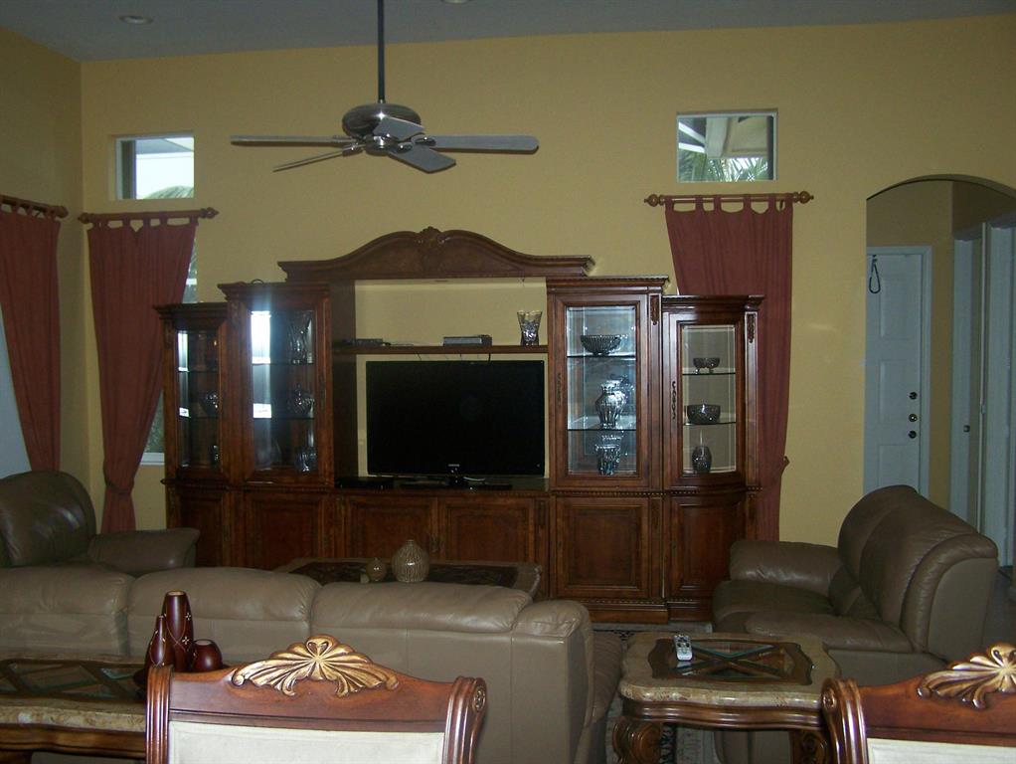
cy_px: 382
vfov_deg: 37.8
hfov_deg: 48.9
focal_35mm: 38
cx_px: 508
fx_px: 1116
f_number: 2.8
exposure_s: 1/60
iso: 160
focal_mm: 6.3
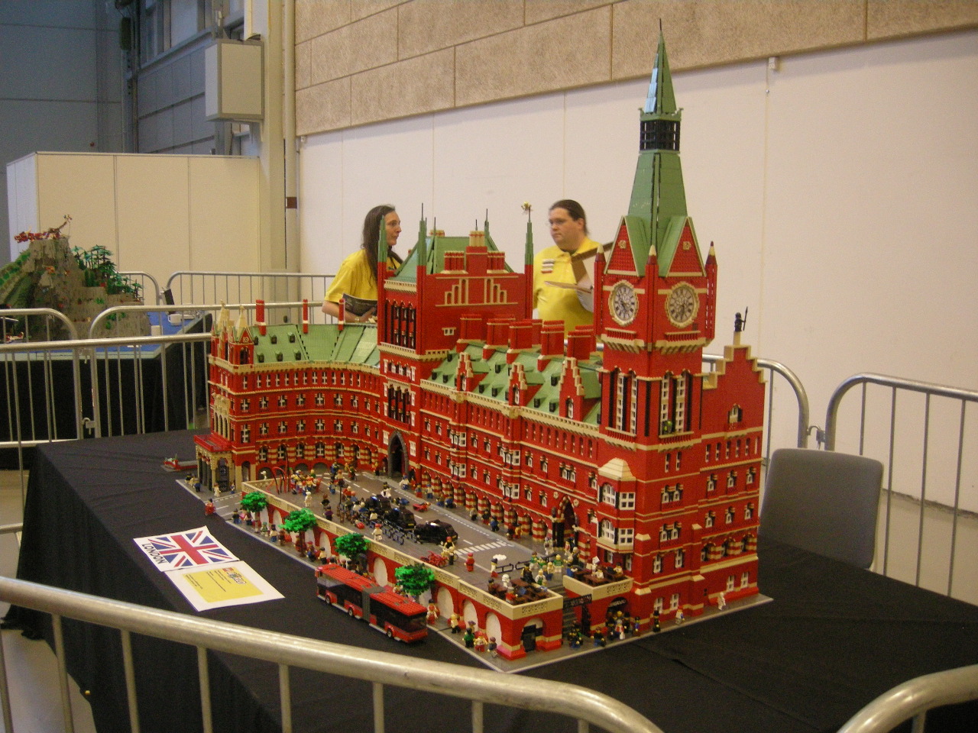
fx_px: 1017
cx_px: 489
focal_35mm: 36
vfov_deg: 39.7
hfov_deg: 51.4
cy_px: 366
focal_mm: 7.5
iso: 400
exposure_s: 1/20.1
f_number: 2.7
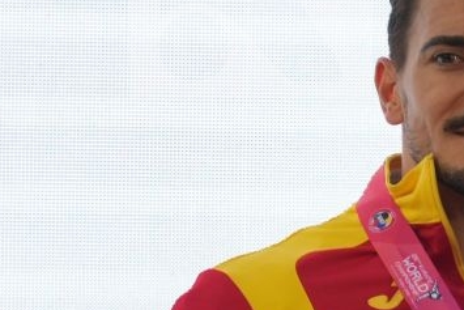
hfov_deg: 2.1
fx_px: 12352
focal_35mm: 958
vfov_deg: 1.4
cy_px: 442
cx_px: 1137
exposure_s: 1/250
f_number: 2.8
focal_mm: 189
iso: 400
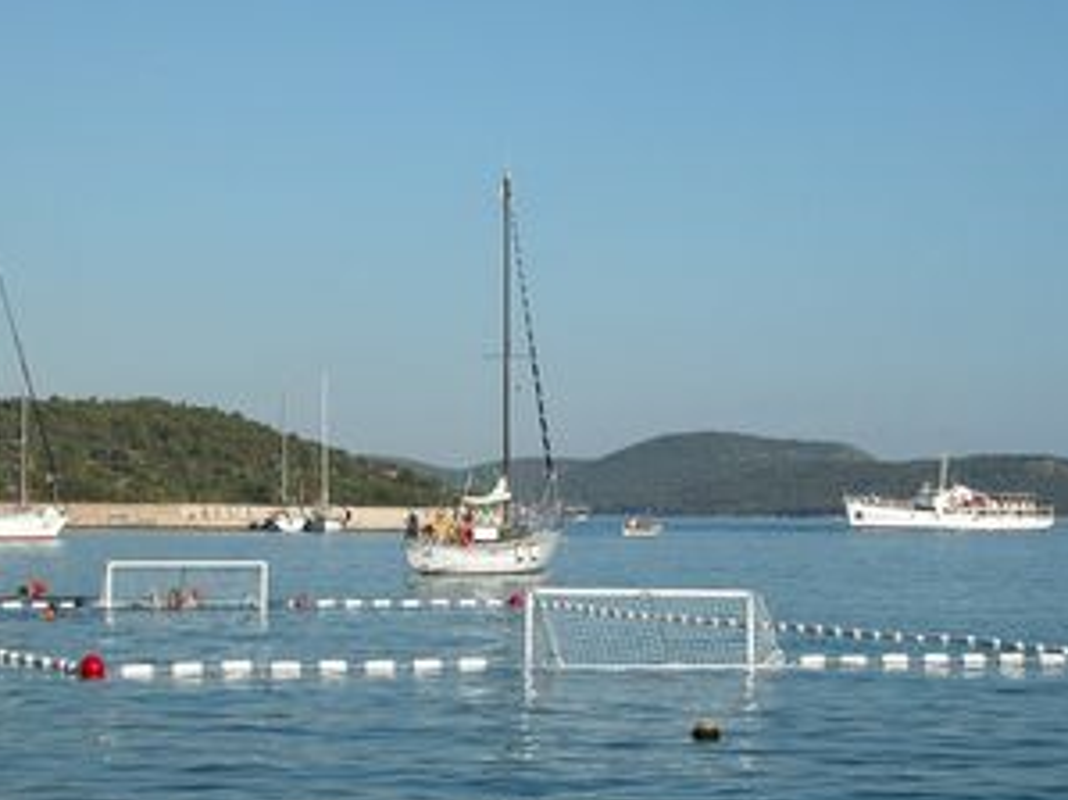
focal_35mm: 87
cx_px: 482
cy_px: 471
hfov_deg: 22.5
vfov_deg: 16.9
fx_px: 2683
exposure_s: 1/434
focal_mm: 16.8
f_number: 6.5
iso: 100
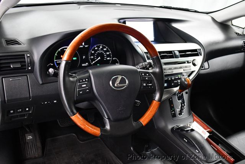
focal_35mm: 36
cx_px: 122
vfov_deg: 36.9
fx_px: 245
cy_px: 82
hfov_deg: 53.1
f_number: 3.5
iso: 3200
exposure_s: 1/80
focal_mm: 18
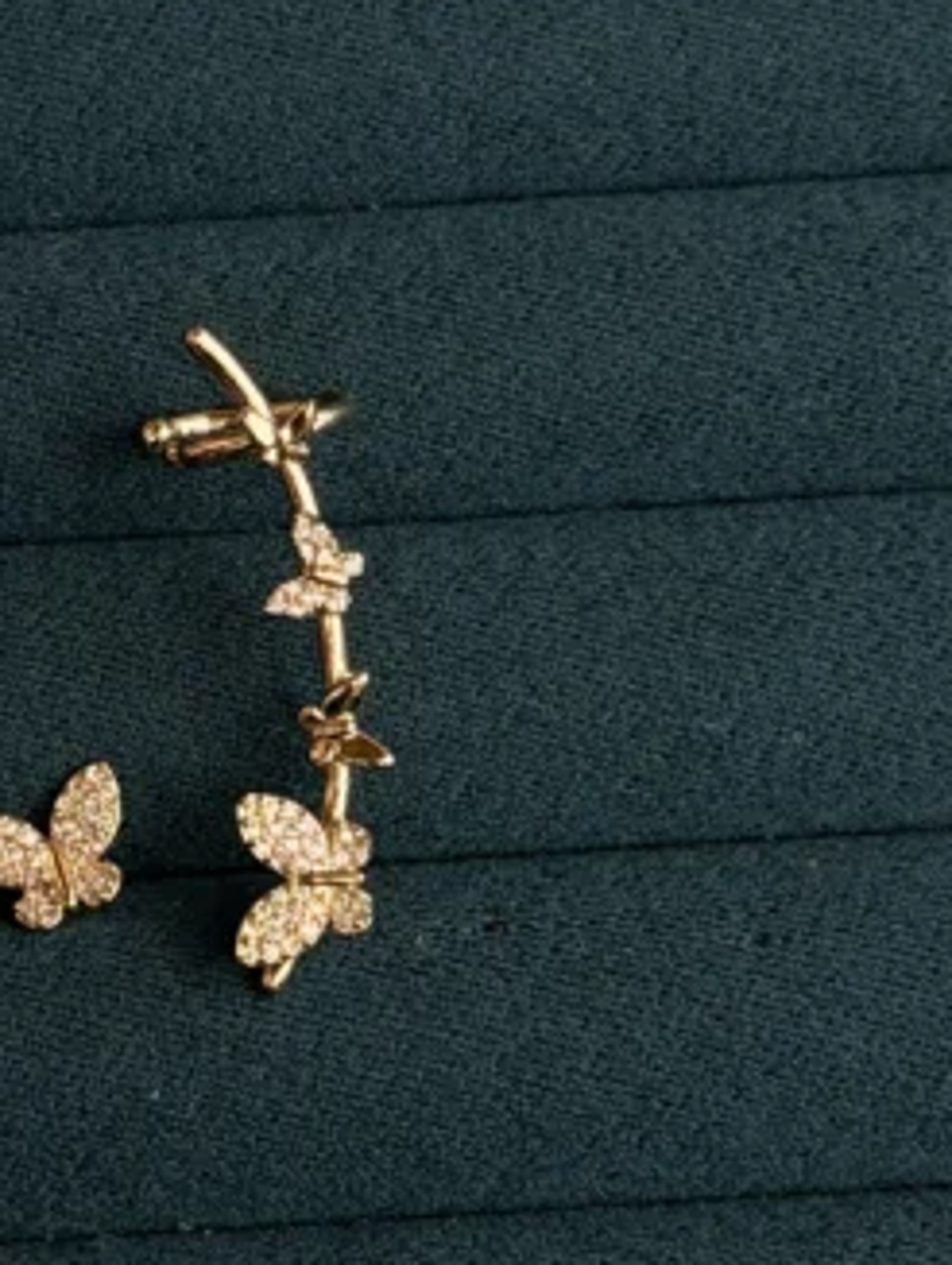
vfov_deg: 23.2
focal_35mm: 84
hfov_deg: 17.5
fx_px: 3074
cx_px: 267
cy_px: 555
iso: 64
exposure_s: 1/669
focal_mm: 6.76
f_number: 1.78
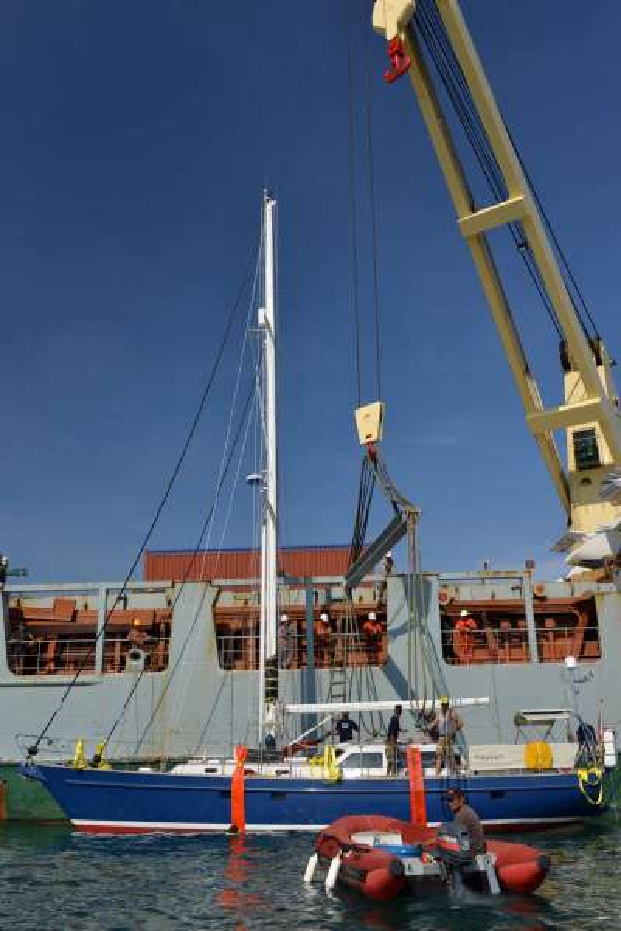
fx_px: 828
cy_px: 466
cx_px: 310
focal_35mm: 32
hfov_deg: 41.1
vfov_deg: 58.7
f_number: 7.1
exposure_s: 1/200
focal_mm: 32
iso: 100
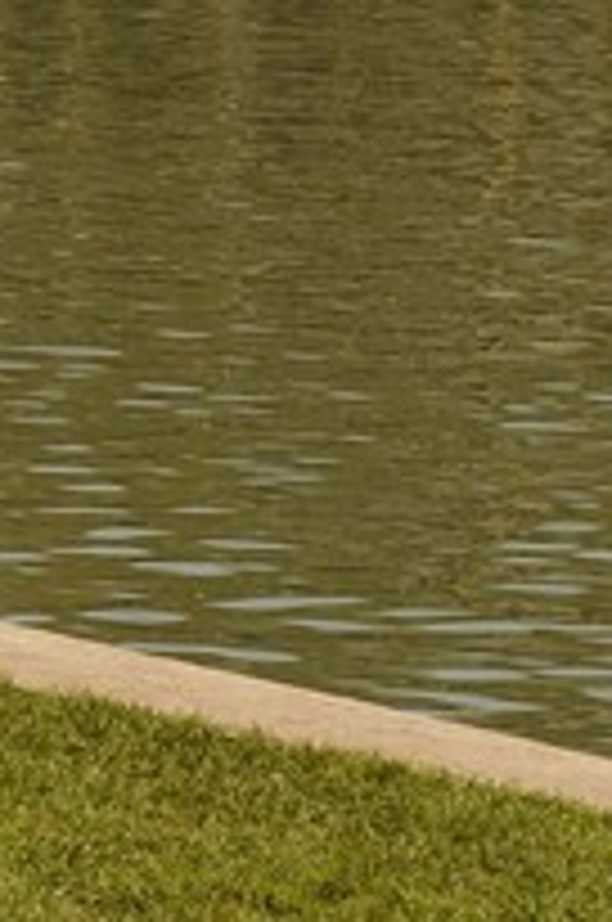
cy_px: 18
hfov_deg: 4.0
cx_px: -2624
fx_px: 7599
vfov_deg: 6.9
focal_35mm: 297
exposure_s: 1/160
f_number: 9
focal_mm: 38
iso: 100
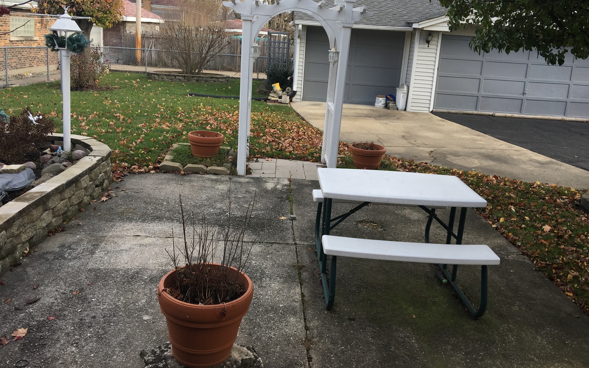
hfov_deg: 61.2
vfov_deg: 40.4
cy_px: 151
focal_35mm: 31
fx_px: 498
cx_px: 295
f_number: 2.2
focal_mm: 4.15
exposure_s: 1/394
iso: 25
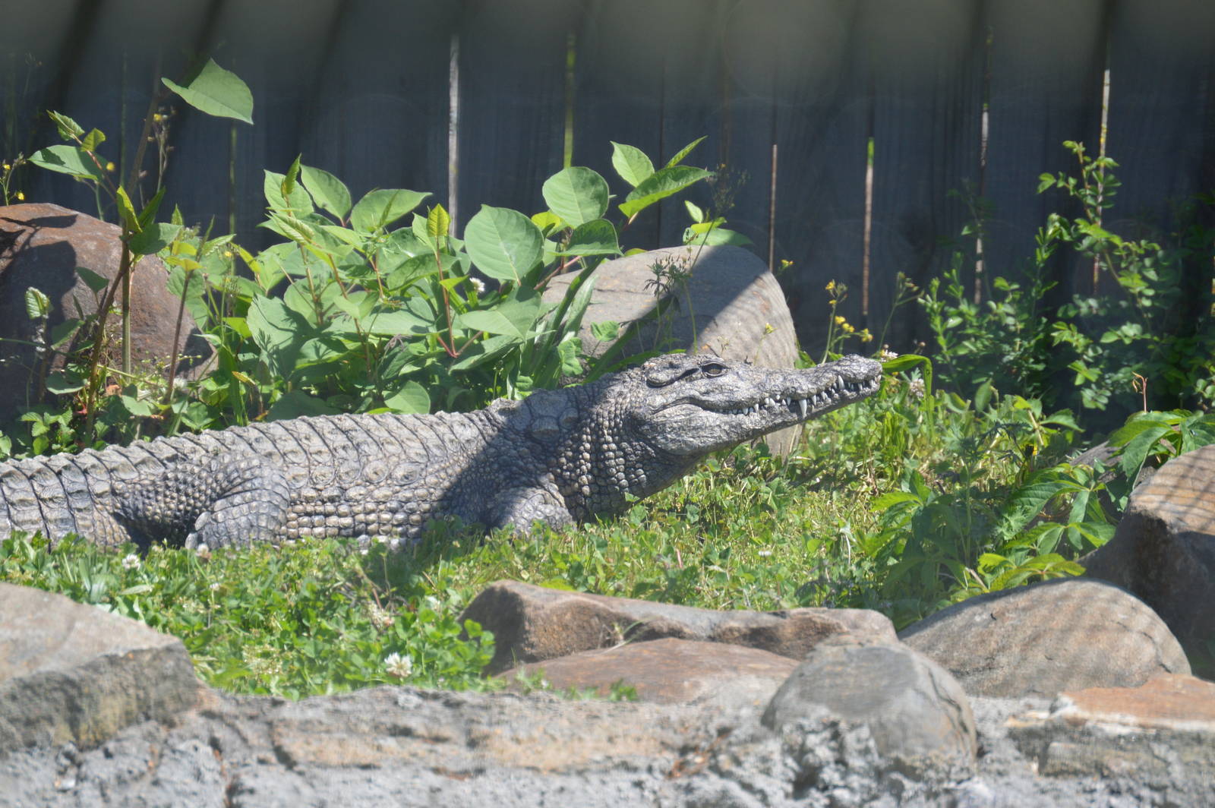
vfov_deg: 4.6
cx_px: 608
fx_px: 10116
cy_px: 404
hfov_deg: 6.9
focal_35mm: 300
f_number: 5.6
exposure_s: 1/800
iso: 400
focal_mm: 200
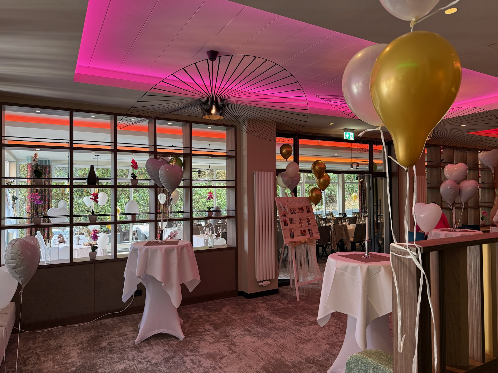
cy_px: 186
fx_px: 345
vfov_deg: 56.8
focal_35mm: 24
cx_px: 249
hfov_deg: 71.6
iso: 200
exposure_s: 1/103
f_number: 1.78
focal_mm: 6.76
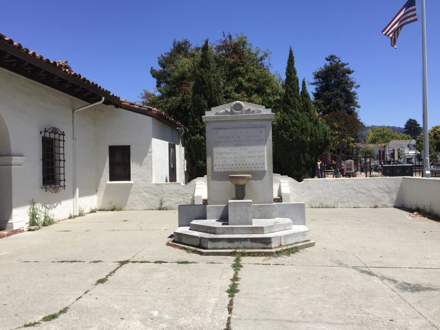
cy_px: 165
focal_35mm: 29
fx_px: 369
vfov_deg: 48.2
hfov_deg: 61.7
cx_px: 220
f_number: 2.2
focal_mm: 4.15
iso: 32
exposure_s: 1/1980
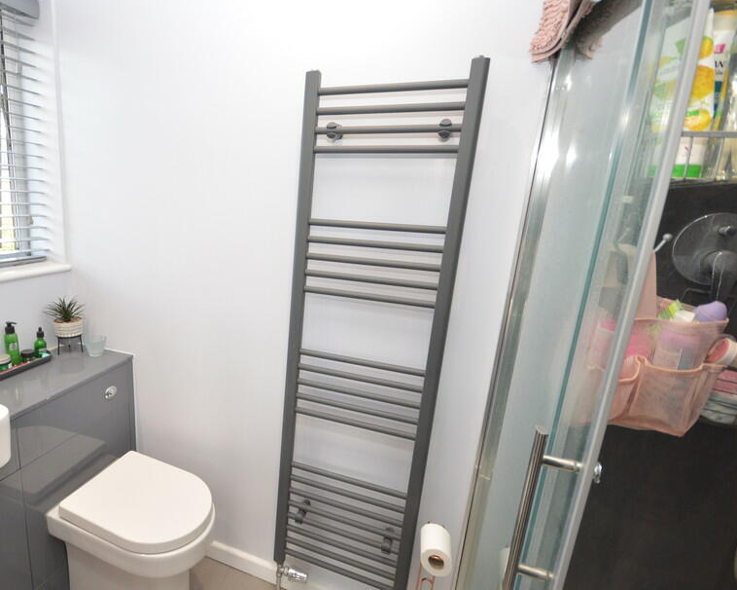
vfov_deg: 70.8
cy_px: 298
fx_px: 414
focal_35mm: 19
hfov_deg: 80.7
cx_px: 249
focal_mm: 10
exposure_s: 1/80
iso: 400
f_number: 4.5
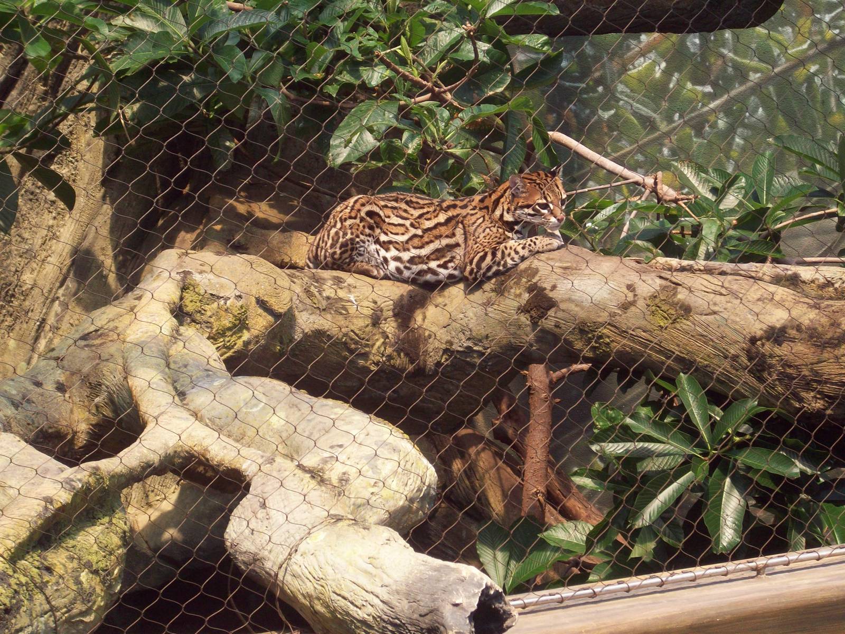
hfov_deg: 17.7
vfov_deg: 13.3
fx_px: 2710
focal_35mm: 111
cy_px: 317
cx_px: 422
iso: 80
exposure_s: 1/139
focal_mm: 18.6
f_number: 5.2
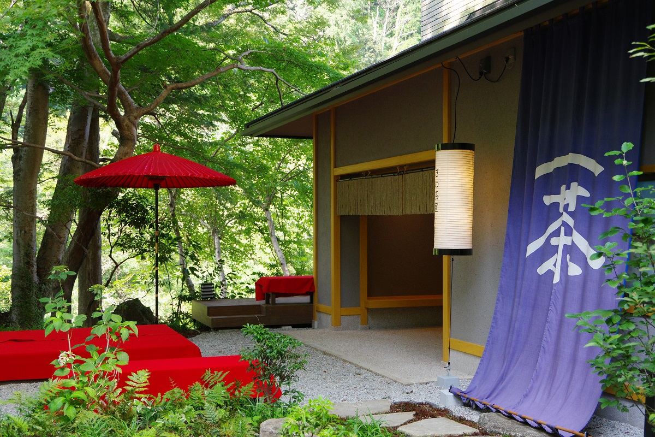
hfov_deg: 45.4
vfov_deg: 31.2
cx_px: 328
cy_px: 218
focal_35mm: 43
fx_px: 782
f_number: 5
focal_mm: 28
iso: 1000
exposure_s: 1/60
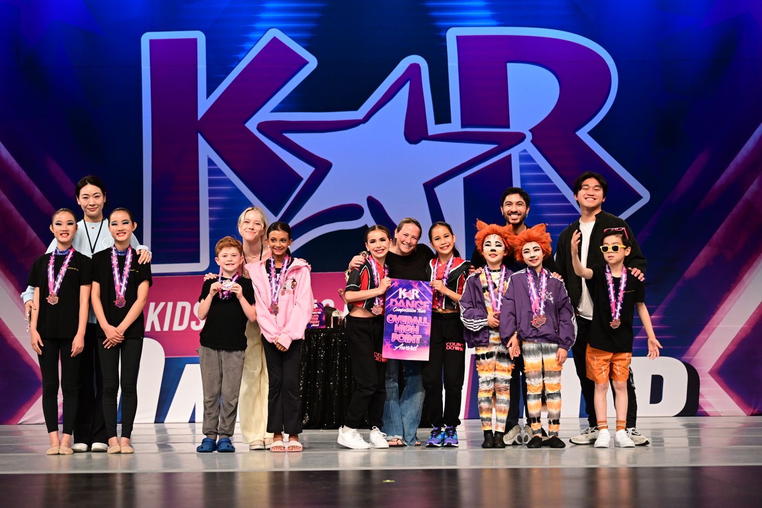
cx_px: 381
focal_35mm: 62
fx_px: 1312
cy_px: 254
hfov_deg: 32.4
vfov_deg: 21.9
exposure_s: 1/800
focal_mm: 62
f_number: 2.8
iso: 2000
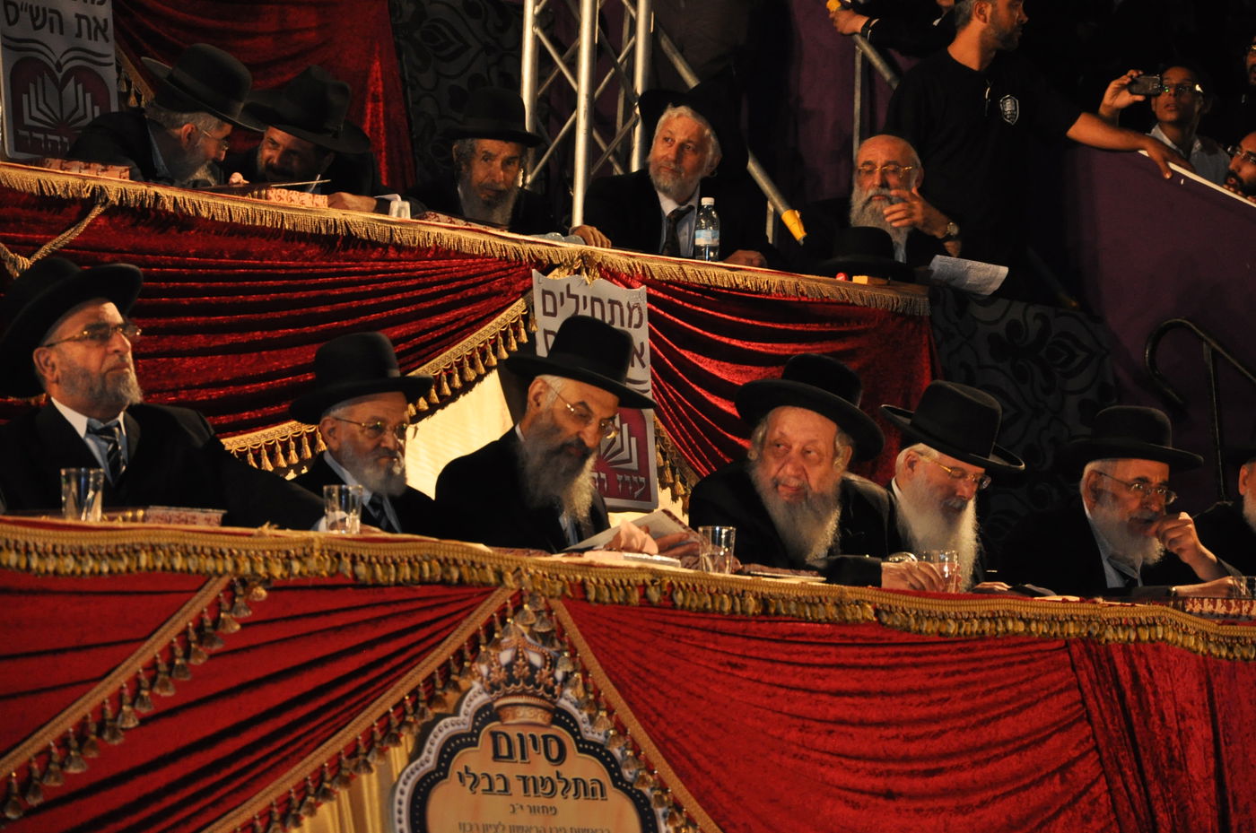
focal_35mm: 158
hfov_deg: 13.1
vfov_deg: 8.7
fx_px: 5487
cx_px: 628
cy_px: 416
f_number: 7.1
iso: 1250
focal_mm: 105
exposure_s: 1/80
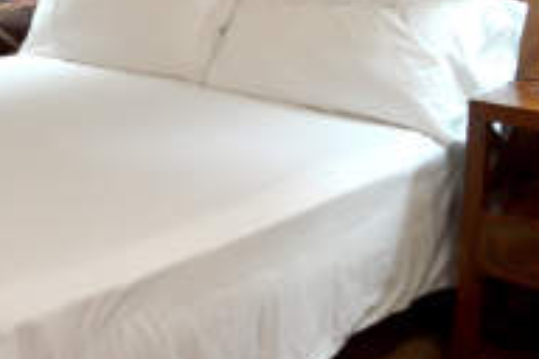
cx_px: -48
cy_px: -14
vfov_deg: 19.8
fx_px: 993
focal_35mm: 66
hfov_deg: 27.8
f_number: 2.8
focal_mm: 17
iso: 180
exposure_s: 1/20
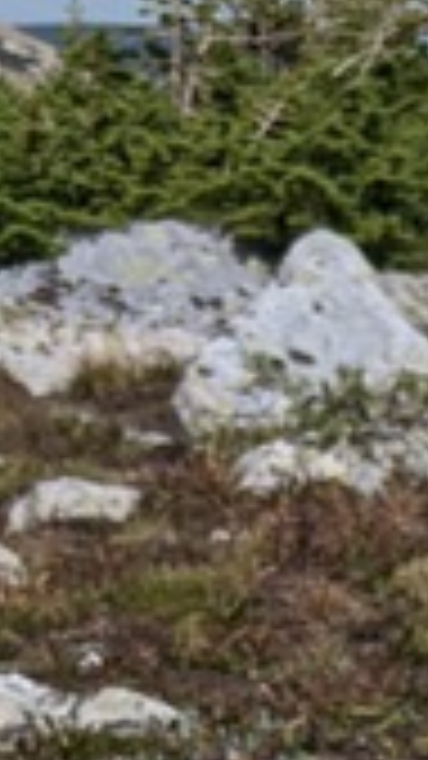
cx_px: 604
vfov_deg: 13.2
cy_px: 1650
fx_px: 2705
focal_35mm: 134
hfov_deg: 8.9
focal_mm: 4.44
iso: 67
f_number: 1.8
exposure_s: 1/5882
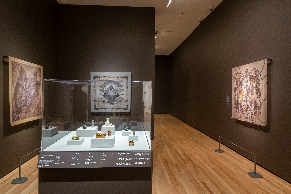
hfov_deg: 73.7
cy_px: 97
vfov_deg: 53.2
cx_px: 146
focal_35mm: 24
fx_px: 194
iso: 400
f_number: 8
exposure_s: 1/1.67
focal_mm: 24
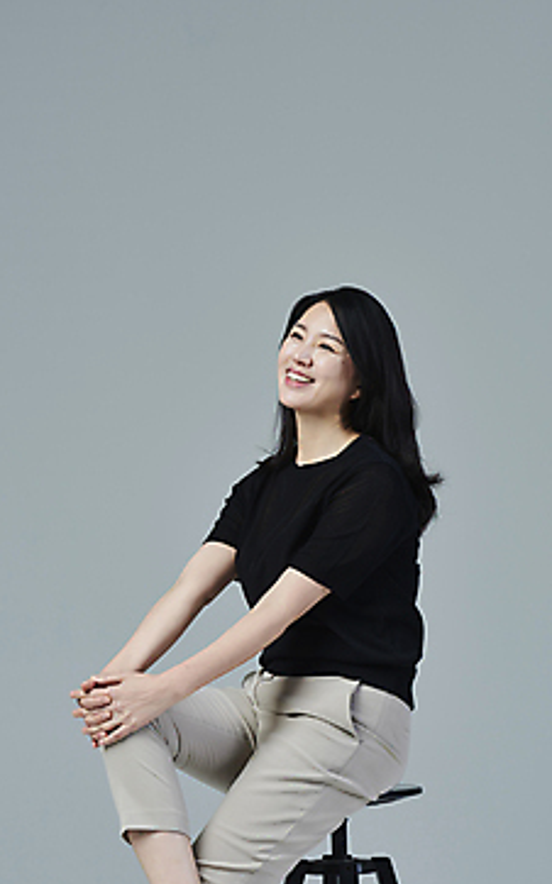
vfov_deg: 18.1
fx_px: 2770
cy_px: 486
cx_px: 236
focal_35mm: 115
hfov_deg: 11.4
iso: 100
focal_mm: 102
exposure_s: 1/125
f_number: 14
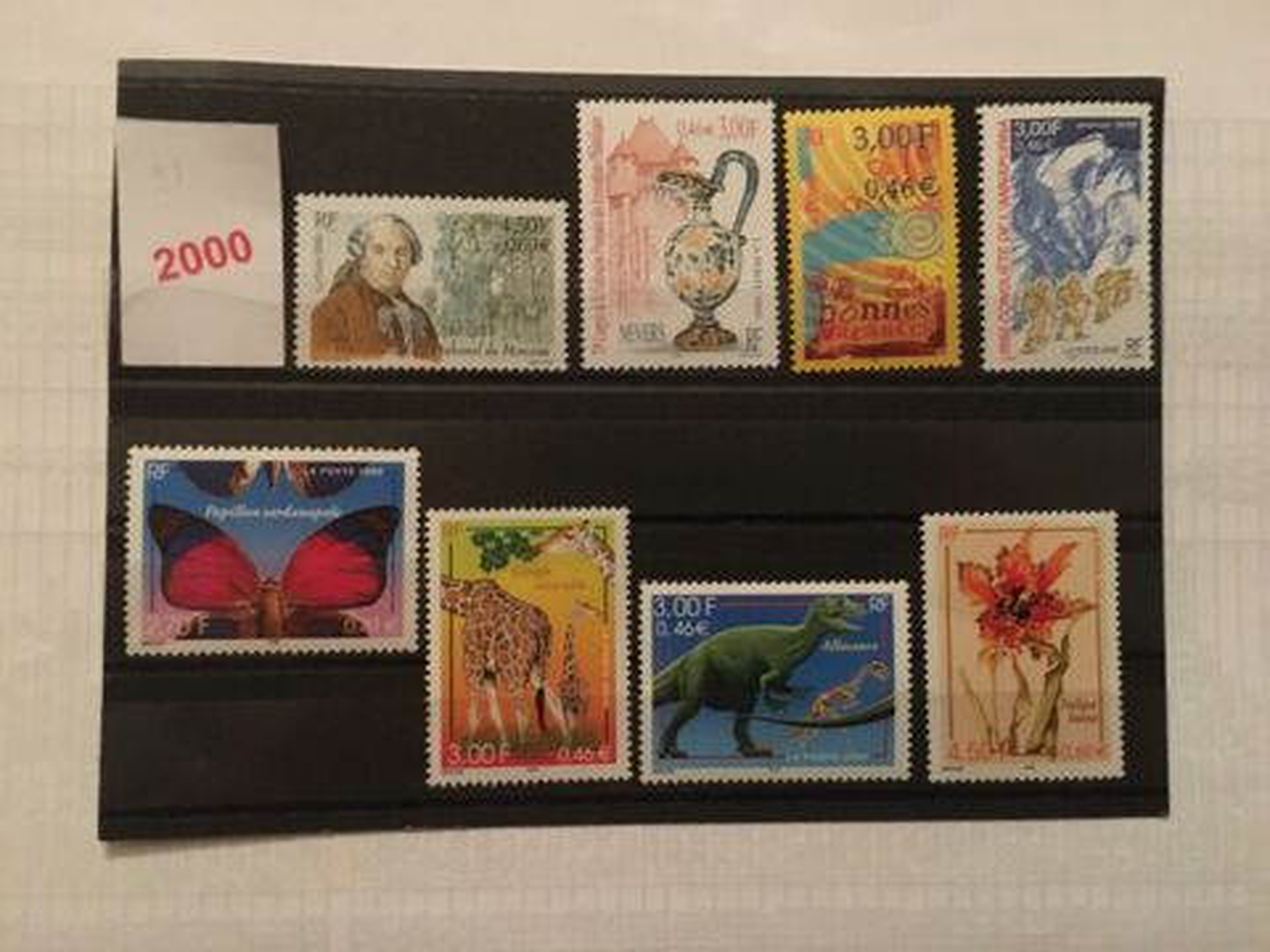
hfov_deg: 61.7
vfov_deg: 48.2
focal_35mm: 29
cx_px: 635
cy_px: 476
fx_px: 1064
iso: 640
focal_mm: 4.15
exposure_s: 1/17
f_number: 2.2
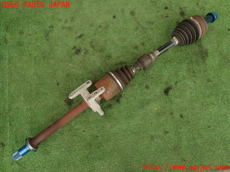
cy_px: 86
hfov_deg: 69.4
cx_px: 115
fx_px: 166
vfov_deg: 54.9
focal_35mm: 25
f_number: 2.8
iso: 100
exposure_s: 1/125
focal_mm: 4.5
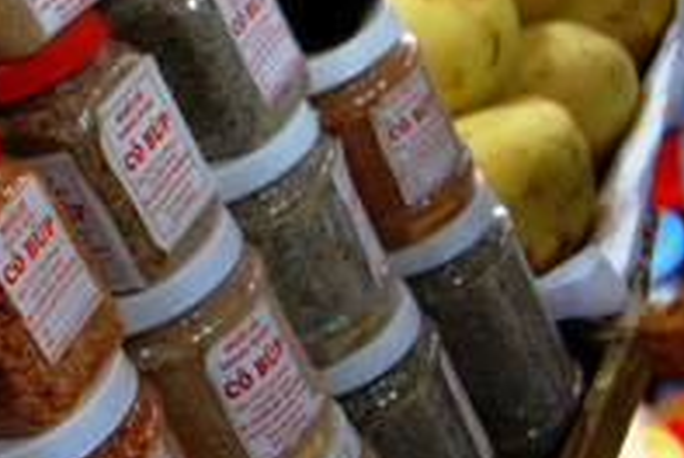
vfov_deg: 15.4
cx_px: -90
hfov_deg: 21.9
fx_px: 1655
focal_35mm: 87
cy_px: -17
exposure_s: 1/30
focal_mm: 24
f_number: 4
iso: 280
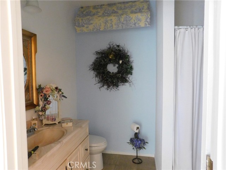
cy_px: 85
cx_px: 113
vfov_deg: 58.9
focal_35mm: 23
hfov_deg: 73.9
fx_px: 150
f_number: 3
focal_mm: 4
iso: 720
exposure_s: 1/8
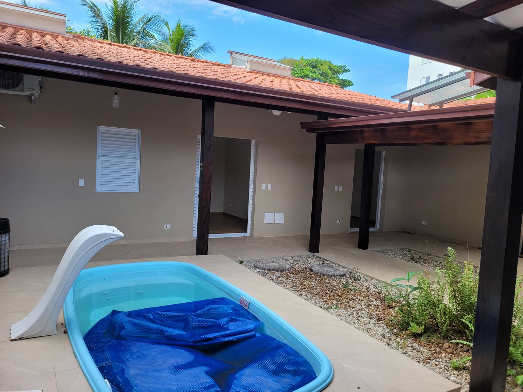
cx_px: 262
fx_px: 393
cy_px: 196
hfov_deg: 67.3
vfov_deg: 53.1
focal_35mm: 26
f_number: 1.8
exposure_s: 1/518
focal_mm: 5.4
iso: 40
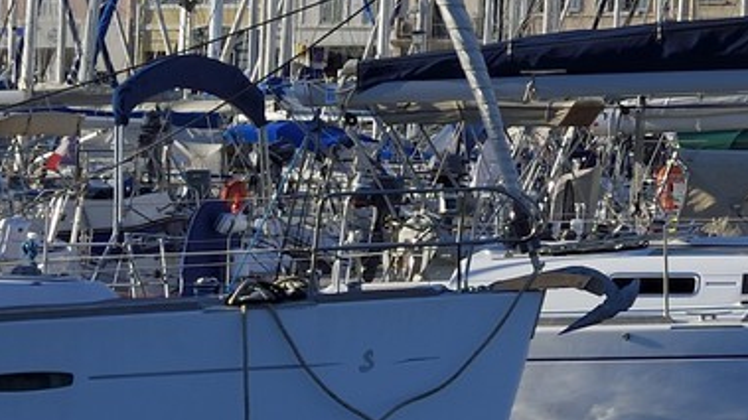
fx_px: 4382
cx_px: 1514
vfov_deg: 5.4
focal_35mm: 221
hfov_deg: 9.1
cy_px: -280
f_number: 10
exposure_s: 1/500
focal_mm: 50
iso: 200
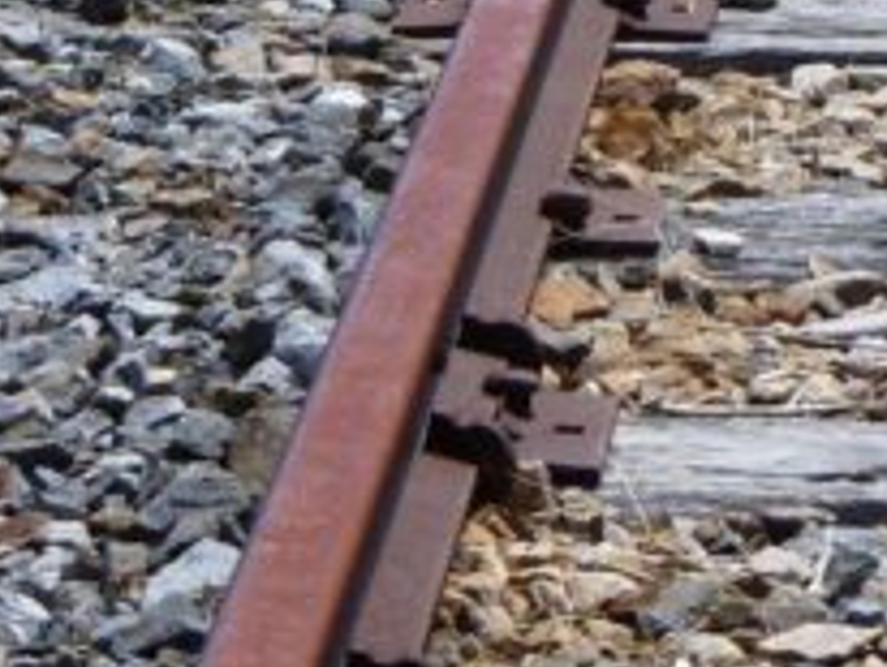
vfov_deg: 5.8
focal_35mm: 248
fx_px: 6362
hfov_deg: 8.0
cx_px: 719
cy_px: -917
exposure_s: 1/500
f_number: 3.9
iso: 100
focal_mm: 9
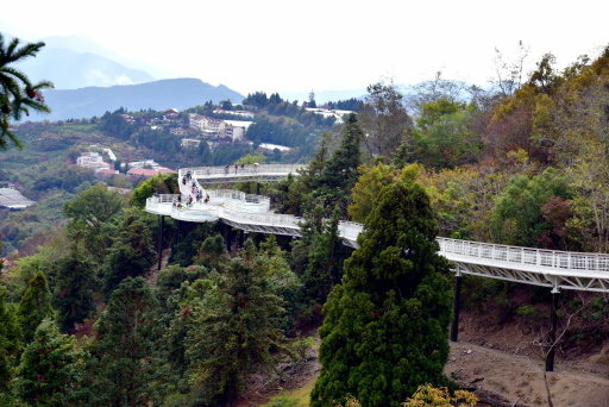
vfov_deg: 19.5
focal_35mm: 70
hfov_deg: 28.8
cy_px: 204
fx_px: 1185
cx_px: 304
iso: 200
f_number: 8
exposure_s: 1/200
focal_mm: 70
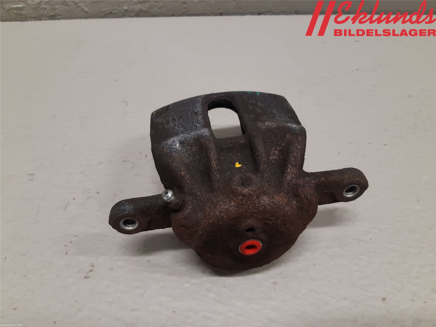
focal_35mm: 26
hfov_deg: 67.3
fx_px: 327
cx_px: 218
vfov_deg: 53.1
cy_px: 164
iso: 125
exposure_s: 1/50
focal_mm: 3.93
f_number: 1.7
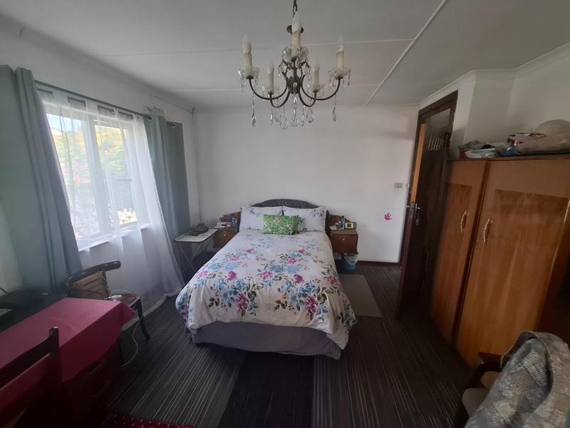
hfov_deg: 106.2
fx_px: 214
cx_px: 285
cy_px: 214
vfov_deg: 89.9
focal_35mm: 13
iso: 64
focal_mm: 1.74
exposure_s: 1/50
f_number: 2.2
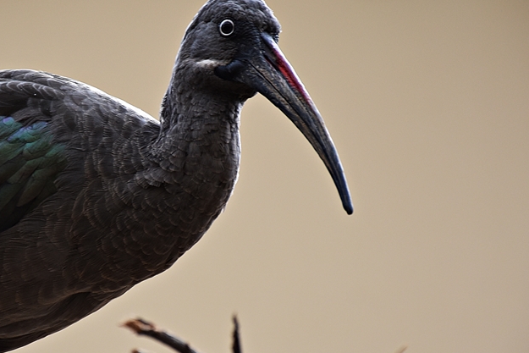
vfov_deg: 4.0
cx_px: 140
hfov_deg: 6.0
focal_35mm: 344
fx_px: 5056
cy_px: 164
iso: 450
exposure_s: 1/250
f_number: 5.6
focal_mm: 140
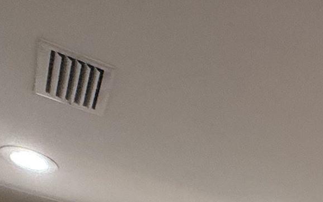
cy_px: 554
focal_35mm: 79
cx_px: 541
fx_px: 696
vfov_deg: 11.7
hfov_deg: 20.5
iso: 250
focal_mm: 2.22
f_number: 2.2
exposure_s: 1/120
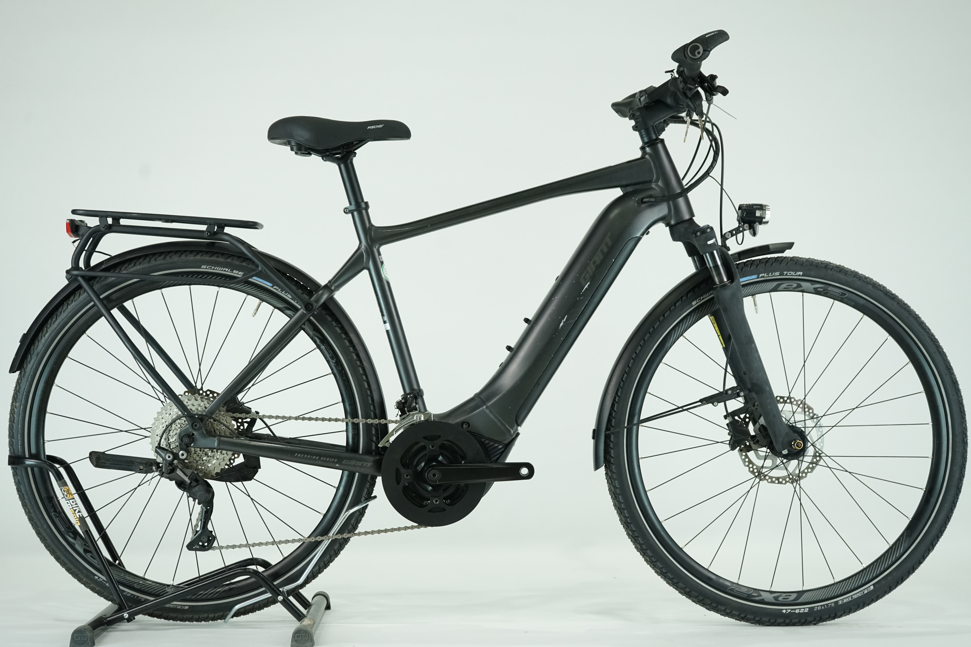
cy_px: 324
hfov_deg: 36.9
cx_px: 486
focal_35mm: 54
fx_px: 1456
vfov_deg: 25.1
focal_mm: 54
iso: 1600
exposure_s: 1/200
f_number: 5.6
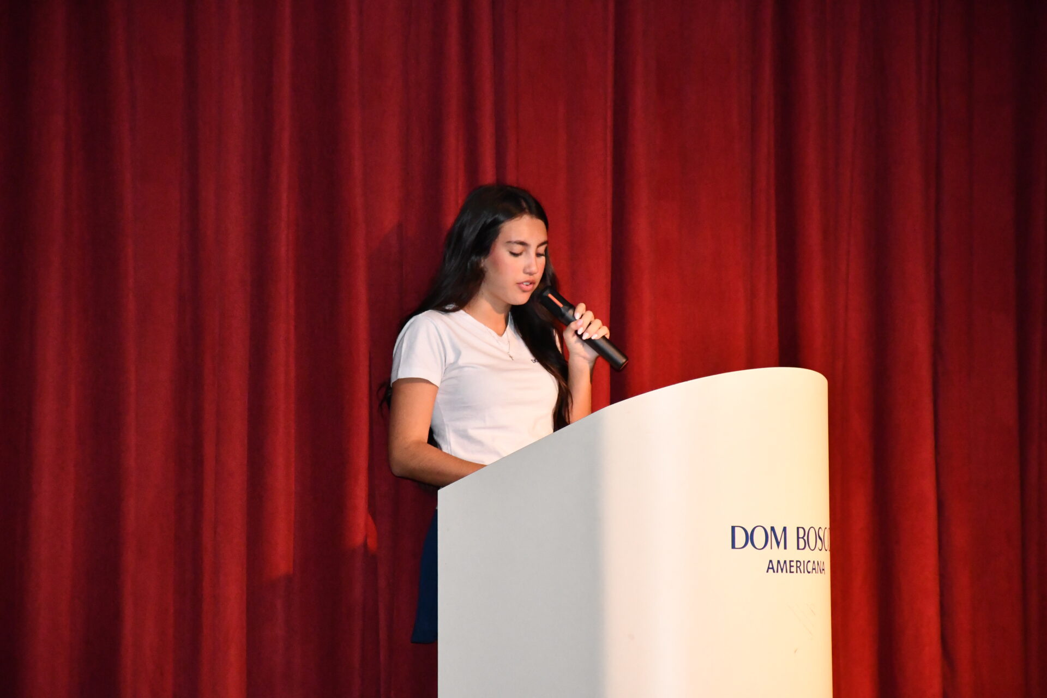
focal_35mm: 210
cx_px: 524
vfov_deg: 6.5
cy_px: 349
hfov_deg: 9.8
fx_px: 6107
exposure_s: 1/60
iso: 5600
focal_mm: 140
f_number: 5.6
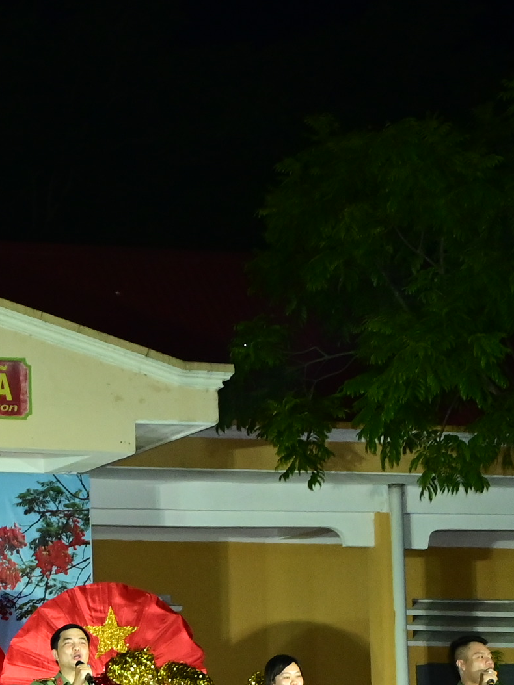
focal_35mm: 121
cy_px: 607
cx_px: -394
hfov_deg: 11.4
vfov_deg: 16.1
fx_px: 2397
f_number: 4.5
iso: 2000
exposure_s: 1/200
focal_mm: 30
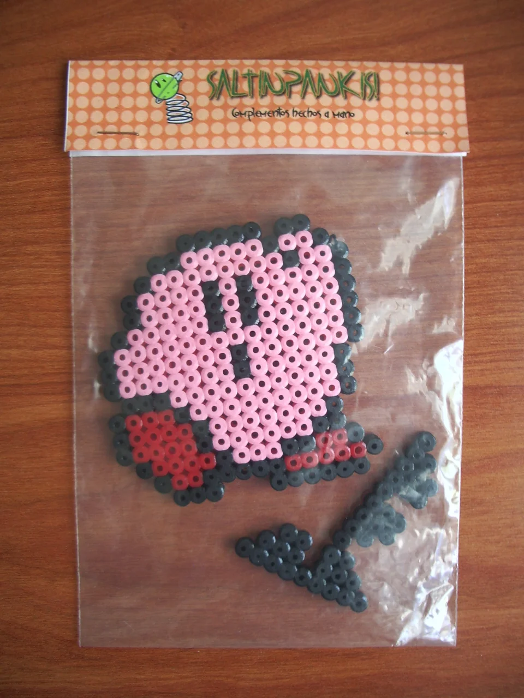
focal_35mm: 35
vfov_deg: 52.6
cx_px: 262
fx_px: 706
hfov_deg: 40.7
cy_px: 349
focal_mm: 5.8
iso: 100
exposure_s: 1/20
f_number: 2.6
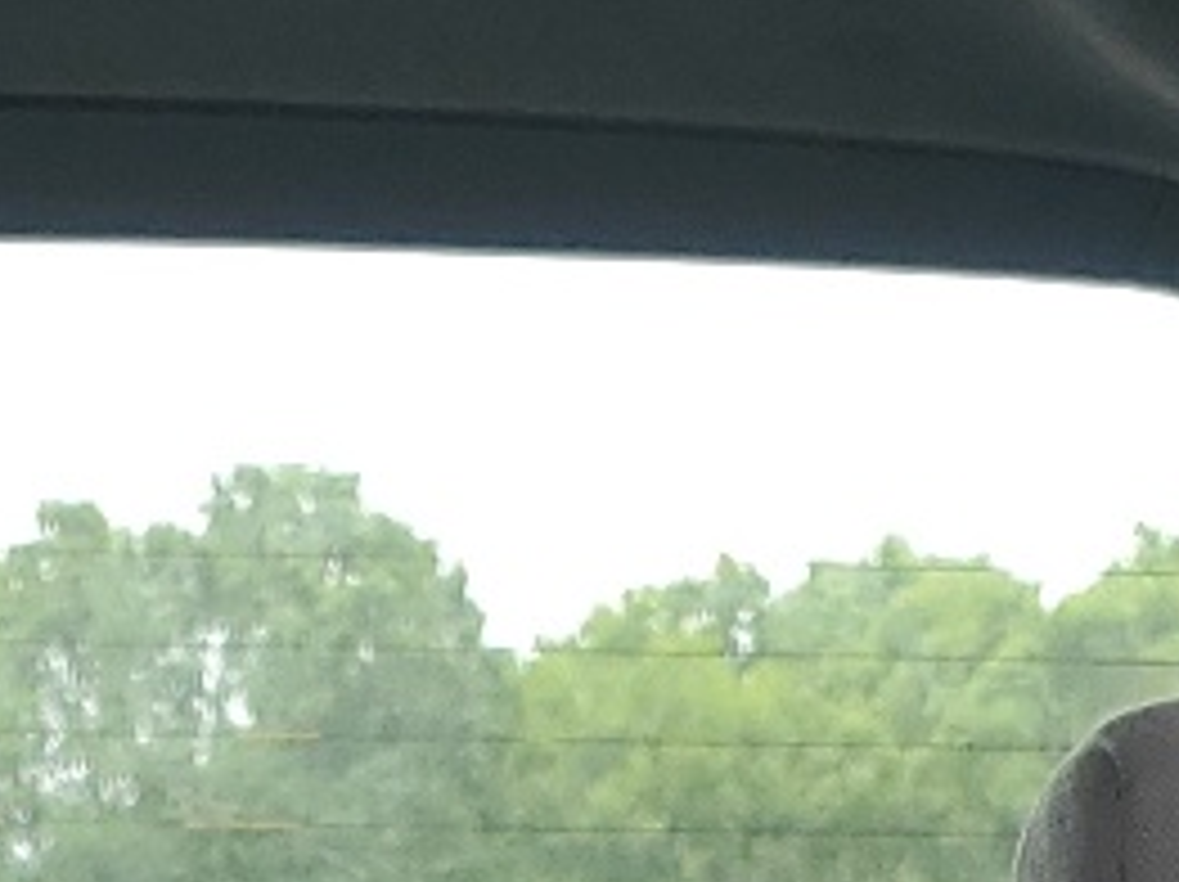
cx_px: 248
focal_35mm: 159
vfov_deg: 8.1
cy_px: 2596
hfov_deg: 12.4
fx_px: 5410
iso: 56
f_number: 1.5
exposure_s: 1/120
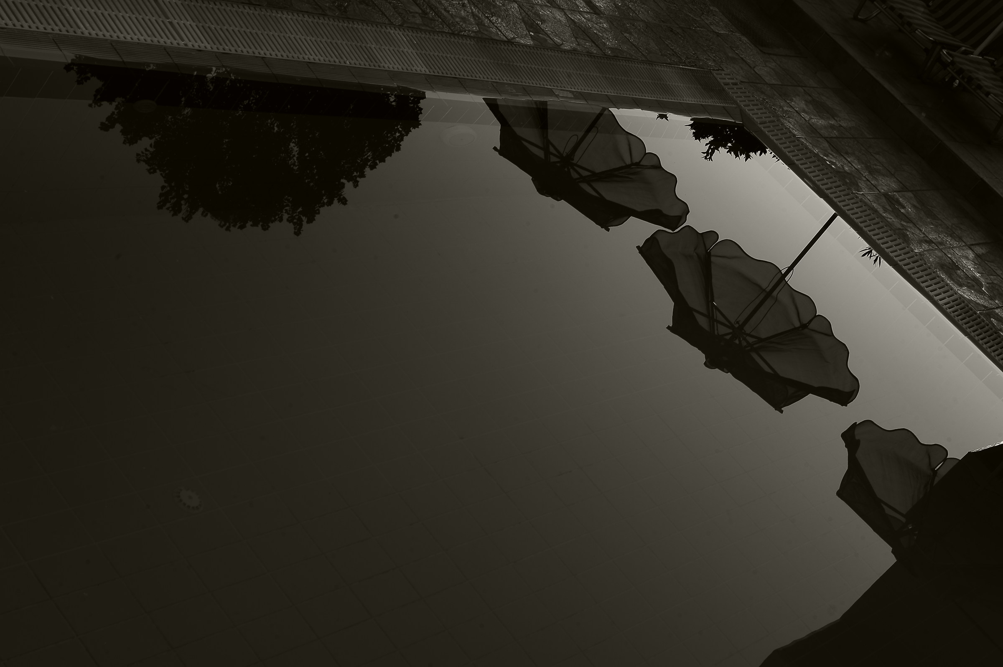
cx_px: 502
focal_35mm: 70
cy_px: 334
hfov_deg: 28.9
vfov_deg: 19.4
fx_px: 1949
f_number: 14
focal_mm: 70
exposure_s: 1/40
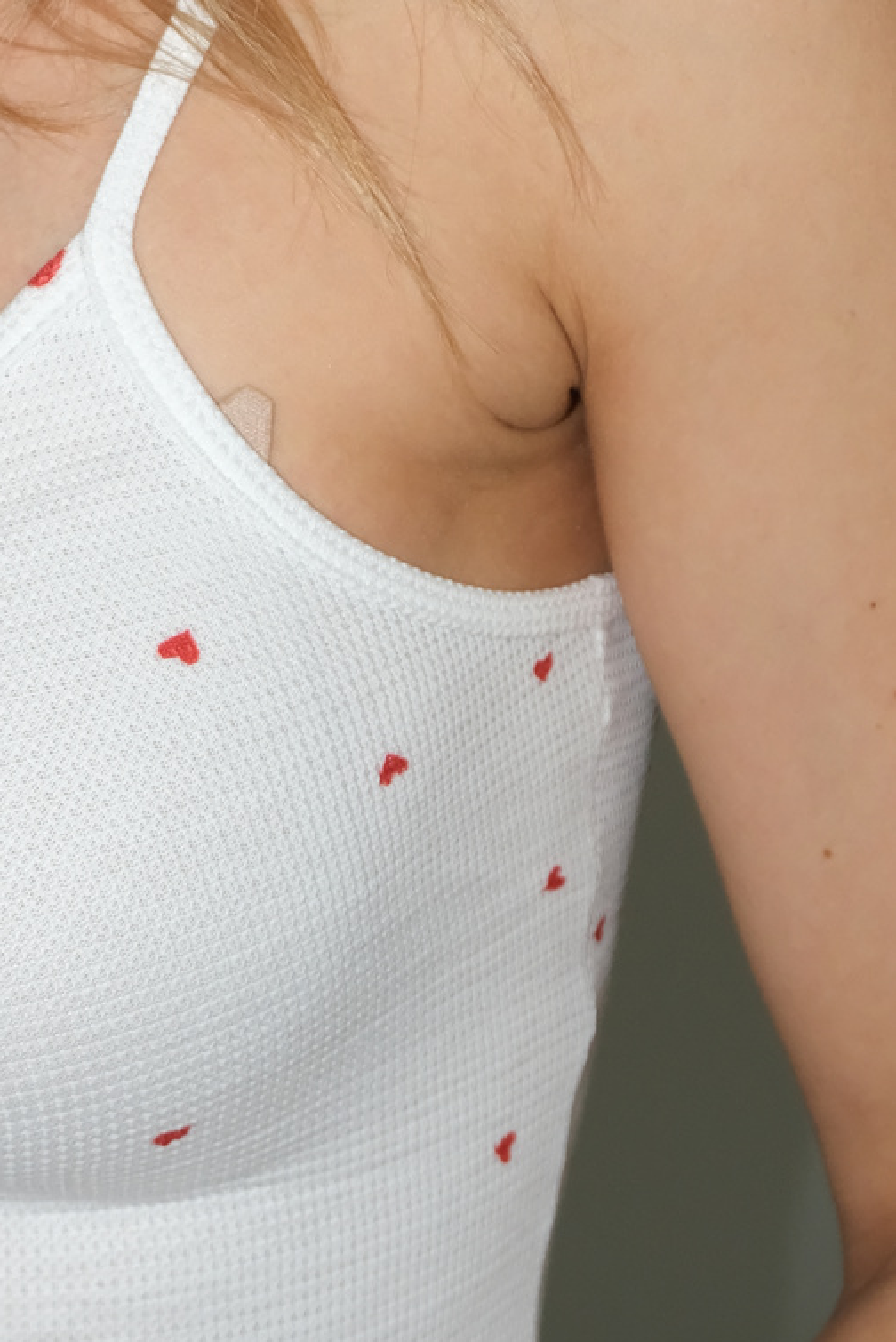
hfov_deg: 15.0
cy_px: 14
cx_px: -51
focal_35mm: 89
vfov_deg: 22.1
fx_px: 3319
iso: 800
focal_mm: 28
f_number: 4.5
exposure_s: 1/100
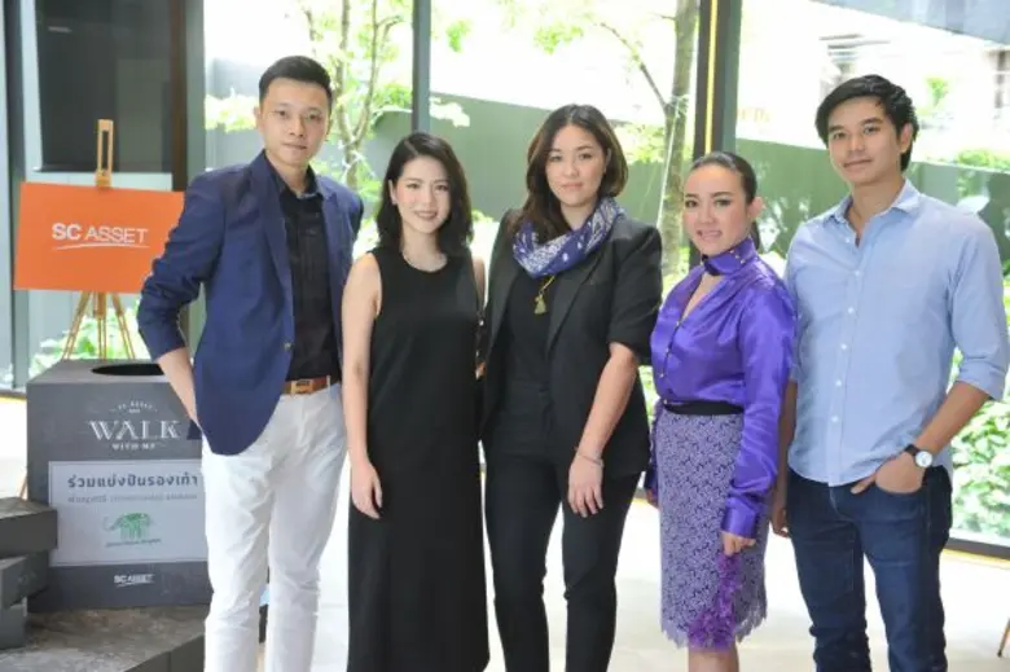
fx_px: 1262
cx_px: 505
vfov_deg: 29.8
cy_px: 336
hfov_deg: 43.6
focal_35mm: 45
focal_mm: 45
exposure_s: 1/125
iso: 2500
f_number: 4.5
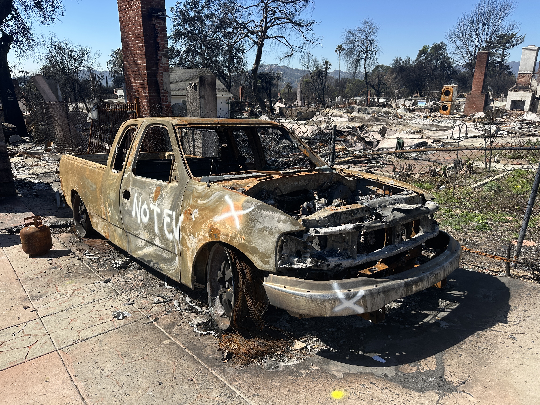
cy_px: 202
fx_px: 374
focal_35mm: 24
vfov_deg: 56.8
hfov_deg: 71.6
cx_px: 270
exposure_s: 1/3247
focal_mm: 6.86
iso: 80
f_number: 1.78
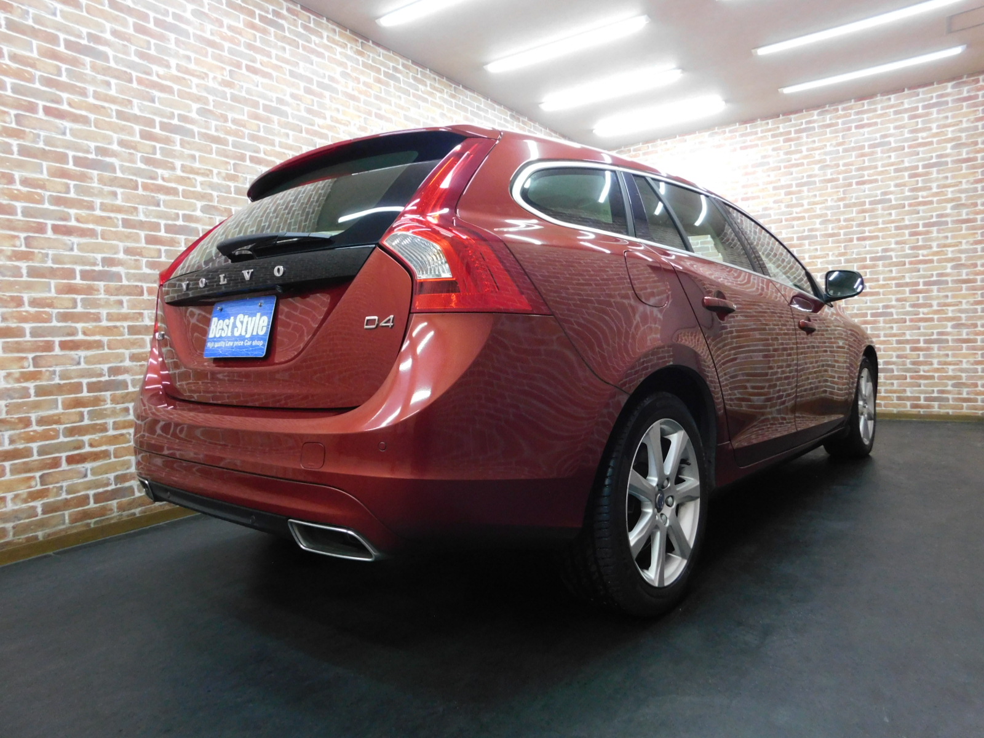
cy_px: 369
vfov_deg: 58.9
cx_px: 492
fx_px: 654
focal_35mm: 23
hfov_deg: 73.9
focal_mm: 4
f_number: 3
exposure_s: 1/30
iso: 400
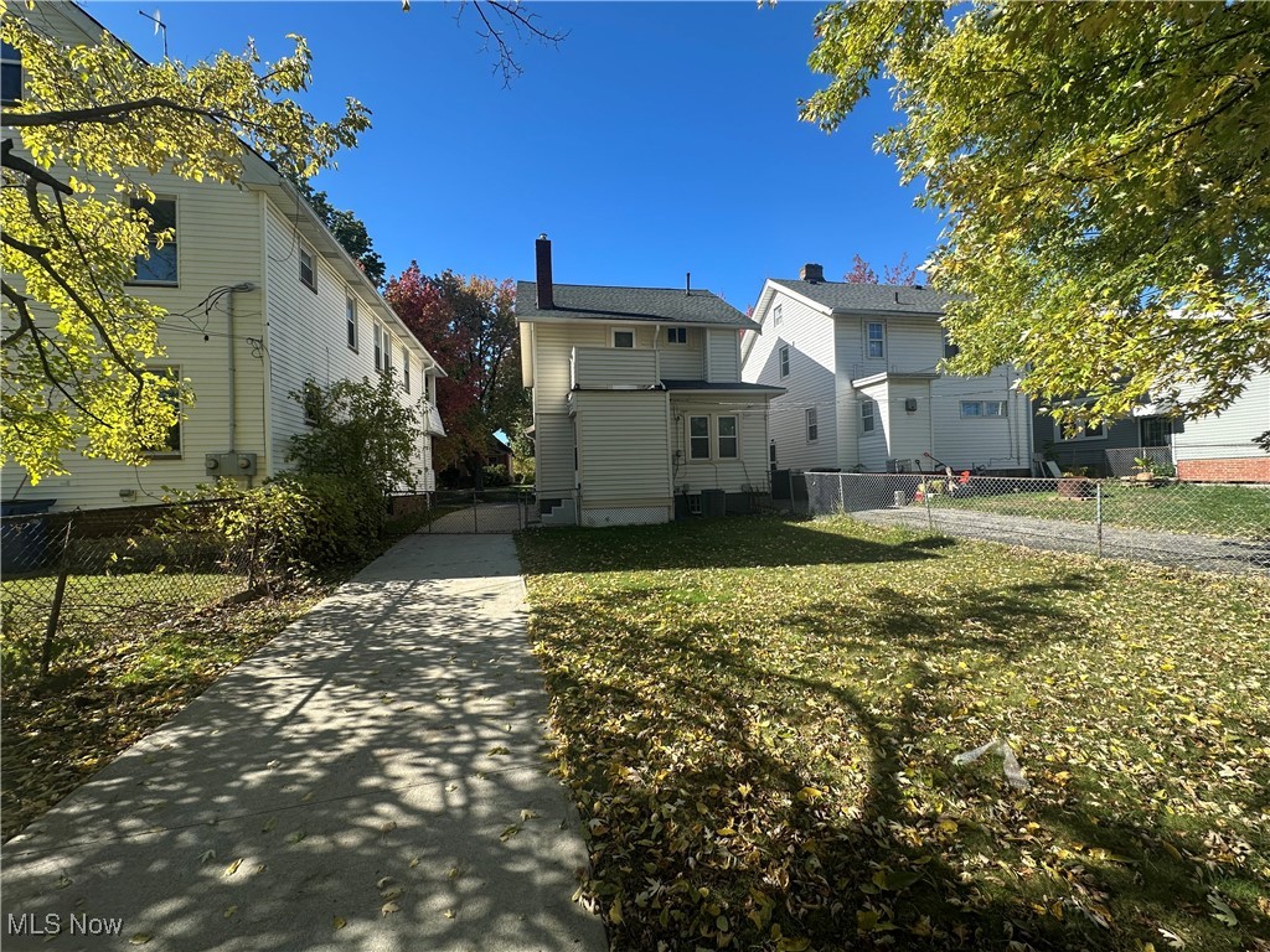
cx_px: 635
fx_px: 514
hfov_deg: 102.1
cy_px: 476
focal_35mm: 14
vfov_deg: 85.7
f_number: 2.2
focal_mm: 2.22
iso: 40
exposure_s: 1/666
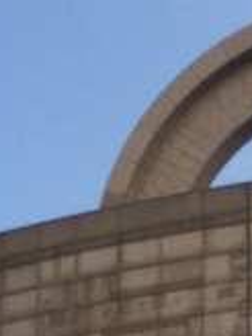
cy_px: 672
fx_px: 1815
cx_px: 275
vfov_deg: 9.8
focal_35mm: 187
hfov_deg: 7.9
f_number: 2.2
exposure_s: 1/1866
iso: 32
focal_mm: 4.12
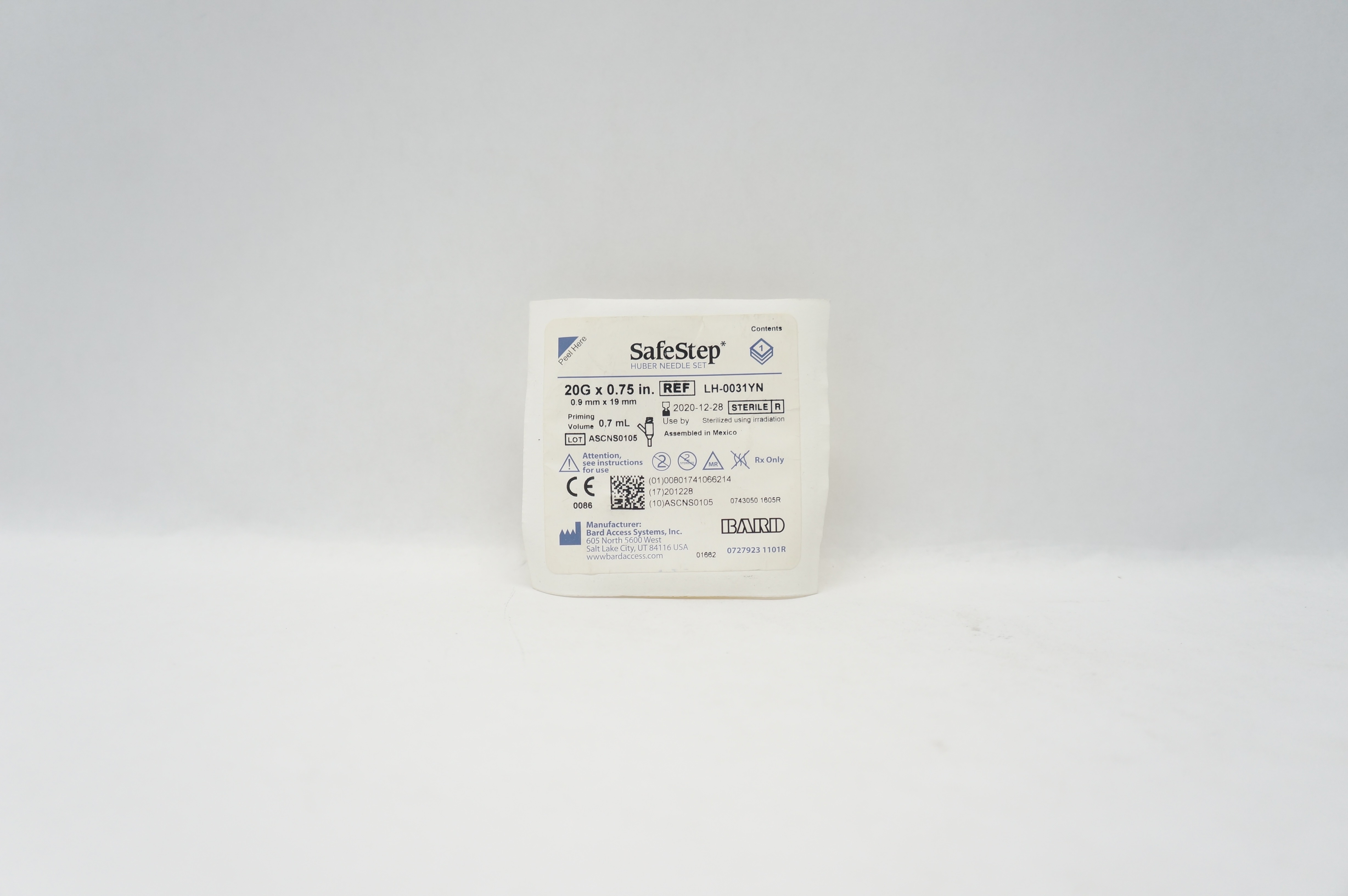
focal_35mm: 30
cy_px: 448
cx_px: 674
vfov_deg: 43.5
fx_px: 1122
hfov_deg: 62.0
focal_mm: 20
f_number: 3.5
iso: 400
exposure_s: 1/160
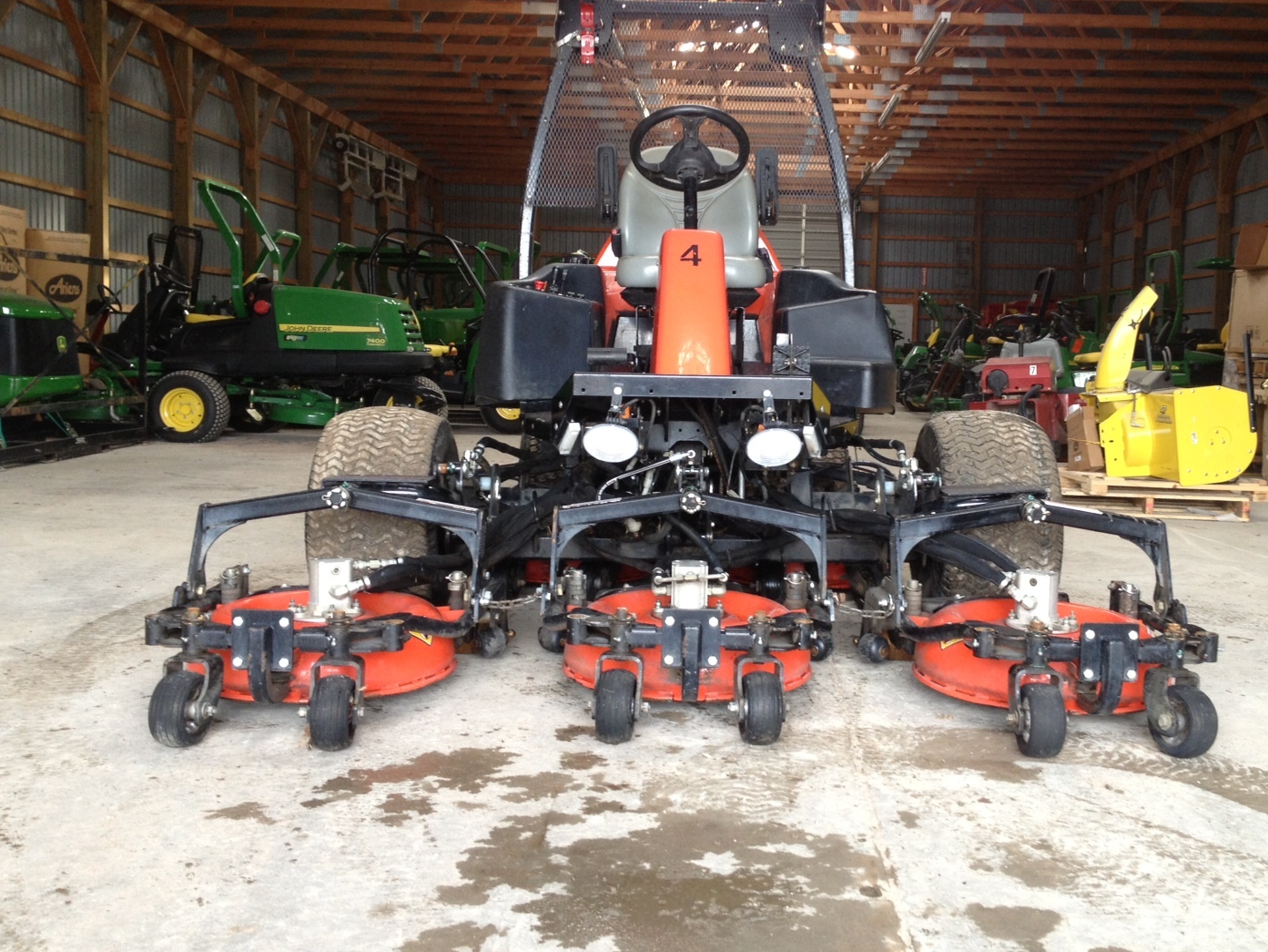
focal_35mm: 41
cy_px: 437
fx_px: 1502
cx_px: 719
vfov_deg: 35.1
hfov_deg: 45.7
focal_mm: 4.28
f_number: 2.4
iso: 80
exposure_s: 1/20
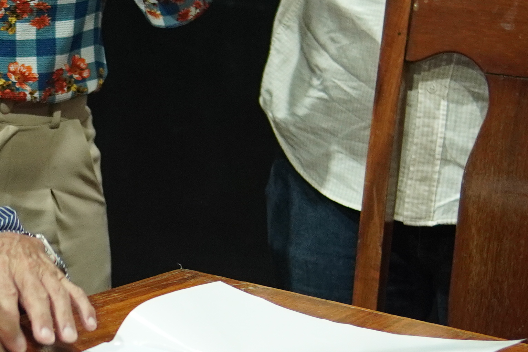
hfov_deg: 14.9
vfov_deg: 10.2
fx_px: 1979
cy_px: 170
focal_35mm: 135
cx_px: -31
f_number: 1.6
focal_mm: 23
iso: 800
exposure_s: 1/160
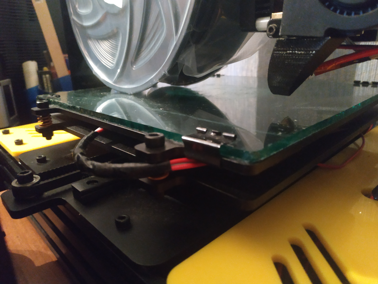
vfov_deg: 56.8
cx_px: 189
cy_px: 142
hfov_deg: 71.6
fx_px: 262
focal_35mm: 24
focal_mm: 3.94
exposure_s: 1/14
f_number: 1.9
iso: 3200
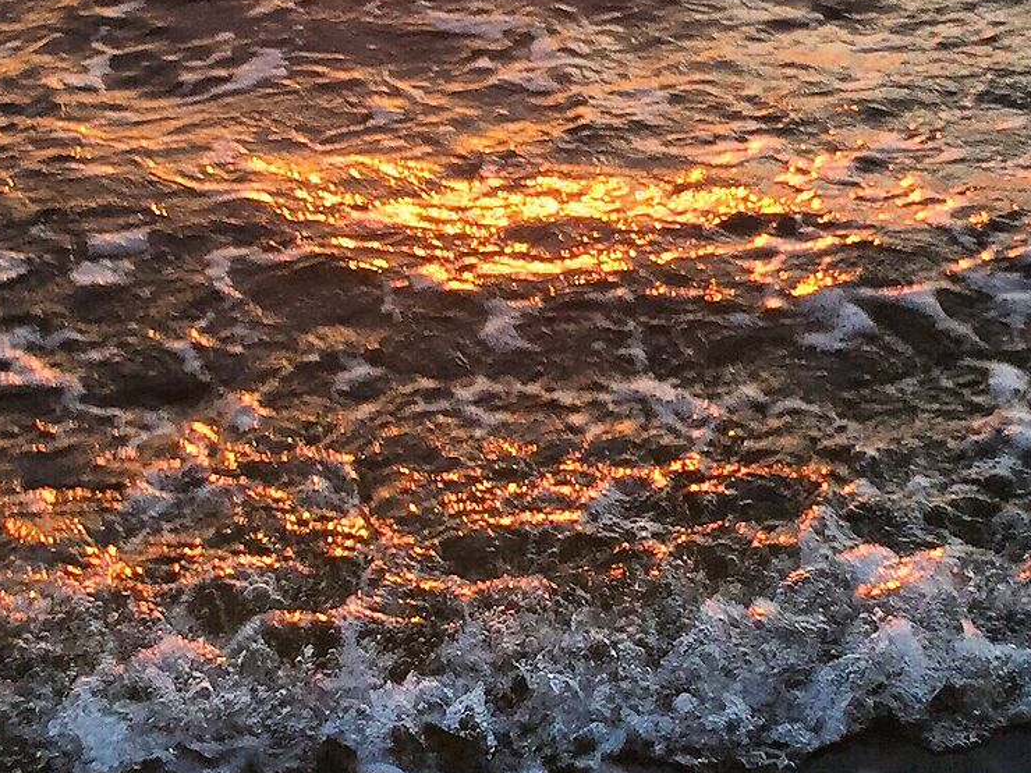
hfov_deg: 20.9
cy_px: 390
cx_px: 543
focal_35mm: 94
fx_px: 2800
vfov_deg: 15.7
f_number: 2.2
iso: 32
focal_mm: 4.15
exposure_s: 1/110
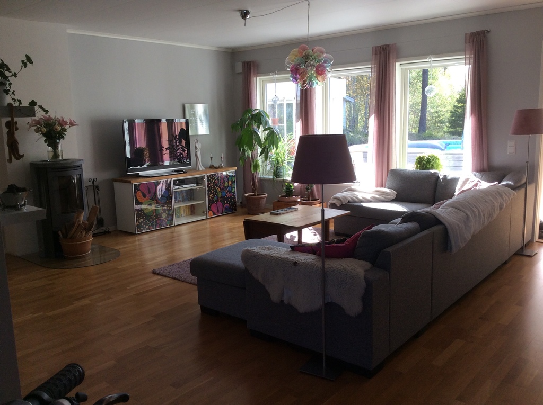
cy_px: 202
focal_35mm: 32
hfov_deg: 56.9
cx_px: 272
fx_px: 501
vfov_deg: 44.1
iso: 32
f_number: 2.4
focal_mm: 3.3
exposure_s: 1/100
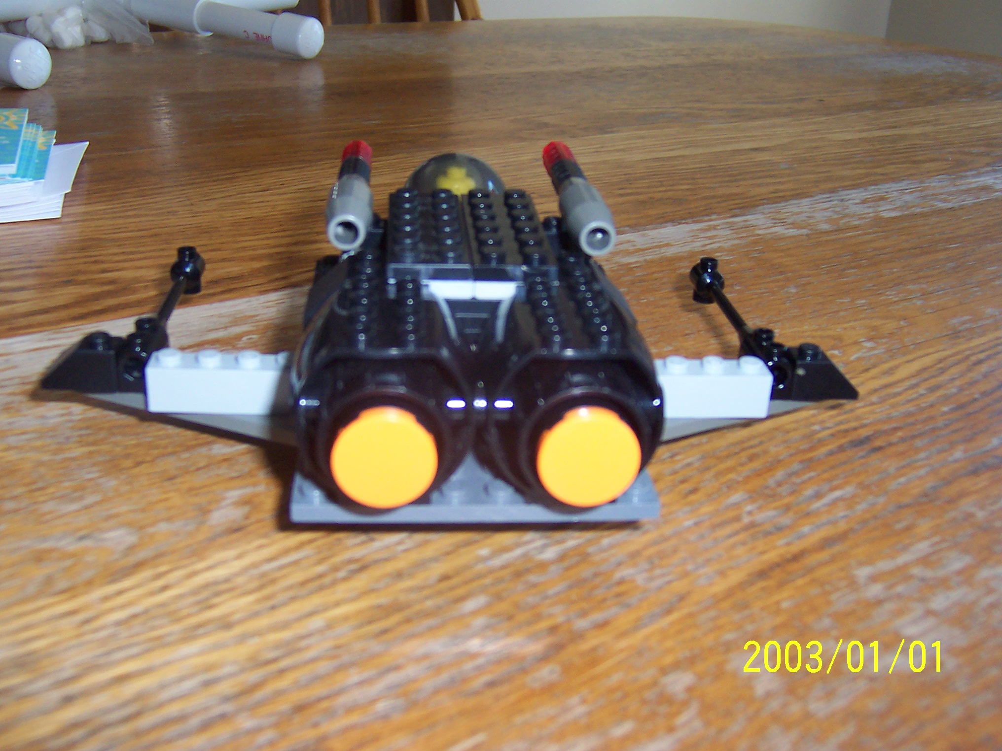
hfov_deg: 51.4
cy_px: 376
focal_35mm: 36
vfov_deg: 39.7
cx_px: 501
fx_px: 1042
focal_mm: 5.6
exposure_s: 1/60
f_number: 2.8
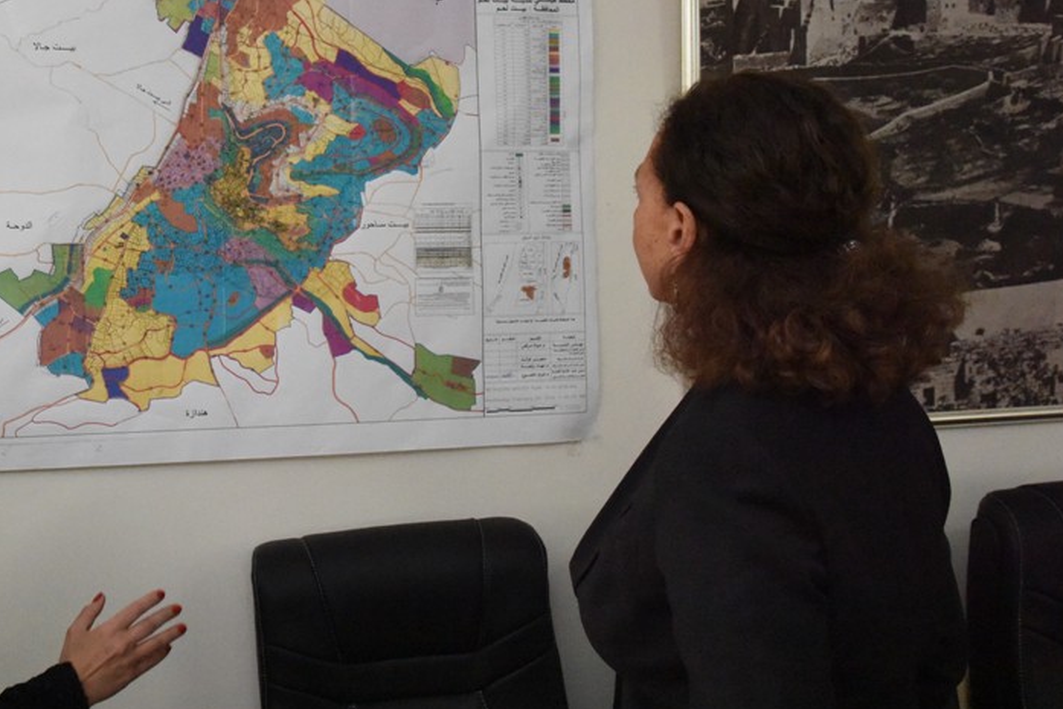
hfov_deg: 41.1
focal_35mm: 47
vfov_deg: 28.6
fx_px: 1388
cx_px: 311
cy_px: 324
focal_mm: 32
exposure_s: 1/200
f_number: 7.1
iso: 12800
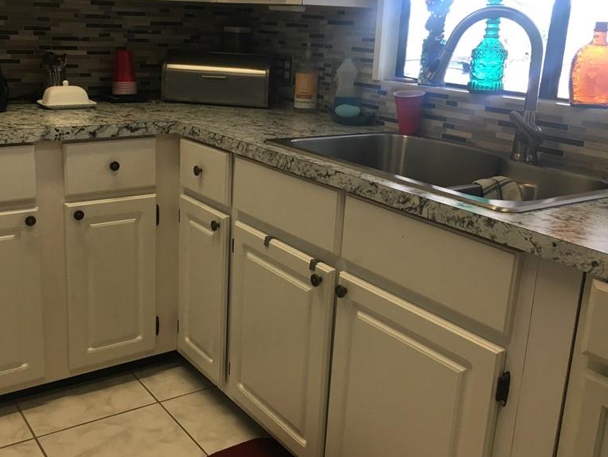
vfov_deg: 36.8
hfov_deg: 47.7
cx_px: 254
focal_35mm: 39
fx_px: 685
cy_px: 197
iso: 32
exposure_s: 1/30
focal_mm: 4.15
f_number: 2.2
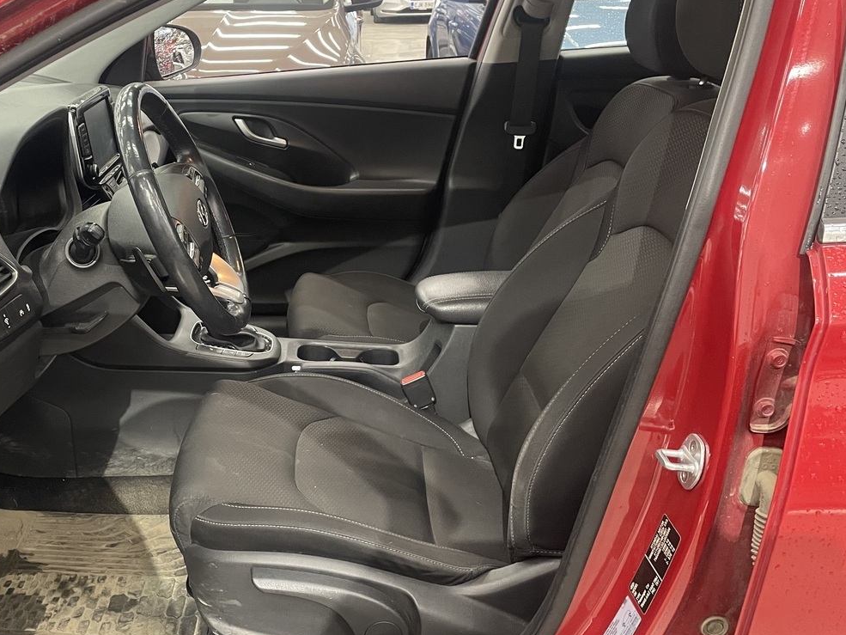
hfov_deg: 47.7
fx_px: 929
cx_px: 249
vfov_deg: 37.6
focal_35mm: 38
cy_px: 366
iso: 500
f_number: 1.6
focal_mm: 4.2
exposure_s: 1/50
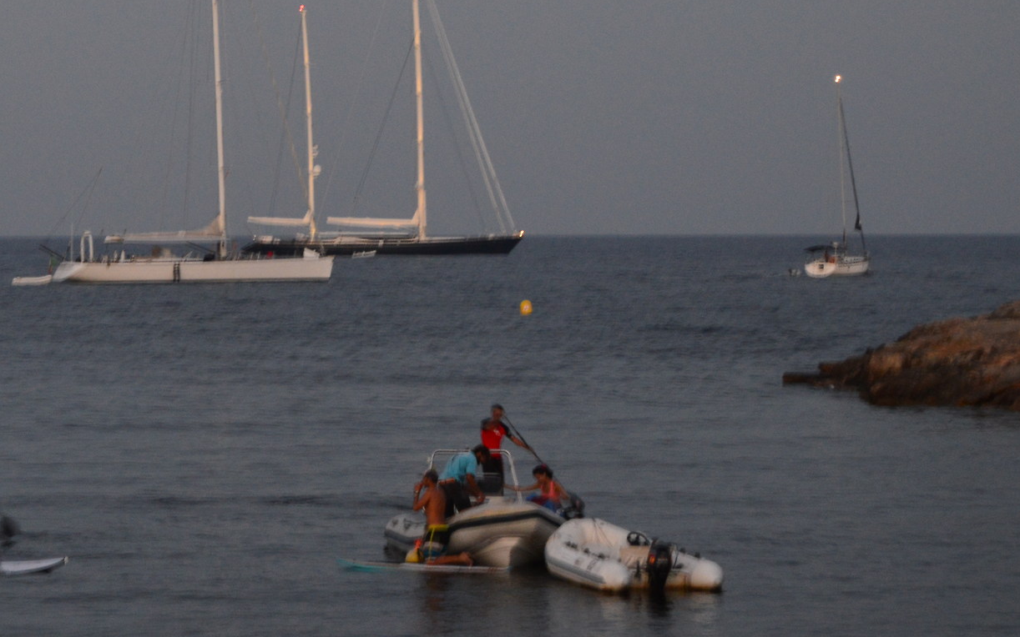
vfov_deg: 7.9
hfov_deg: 12.6
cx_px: 106
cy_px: 28
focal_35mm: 165
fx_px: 4587
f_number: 5.6
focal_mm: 55
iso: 800
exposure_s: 1/8
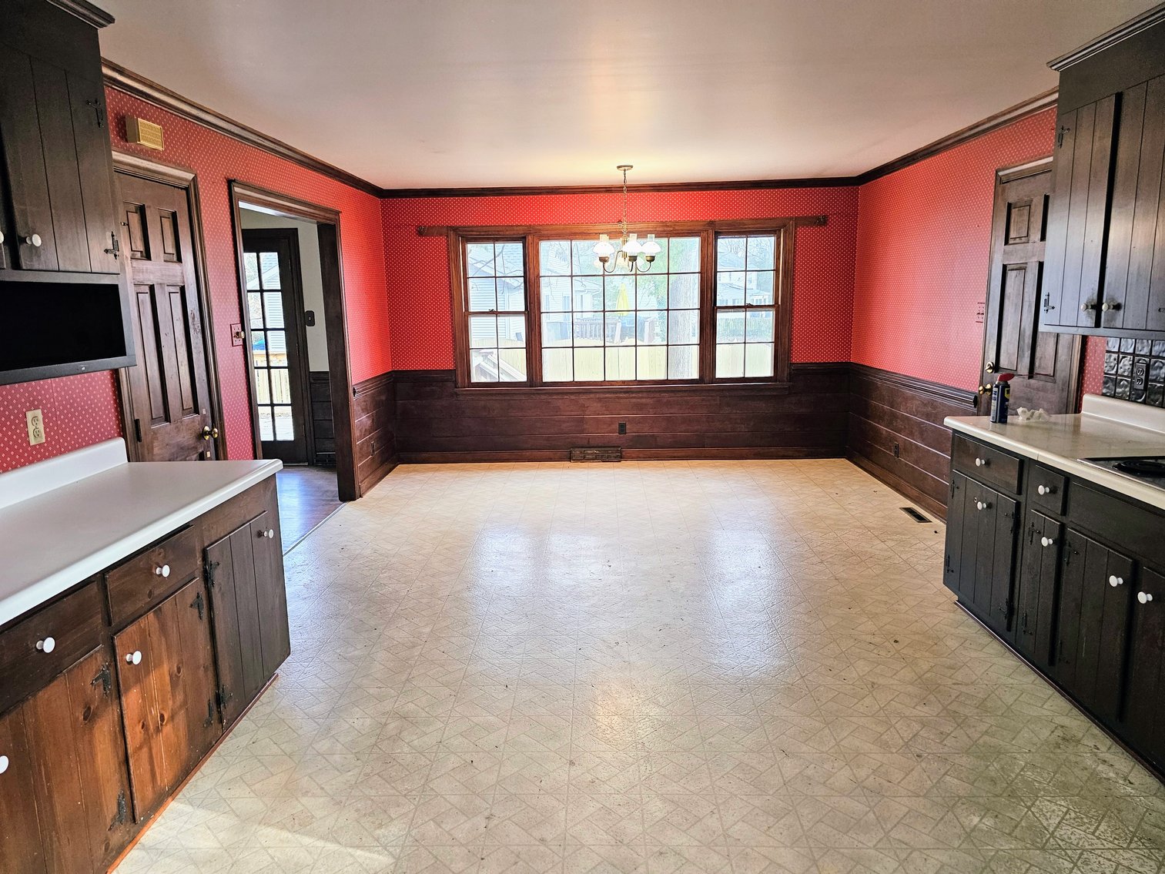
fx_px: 774
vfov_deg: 58.9
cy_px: 437
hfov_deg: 73.9
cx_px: 582
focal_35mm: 23
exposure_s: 1/120
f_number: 1.7
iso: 200
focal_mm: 6.3
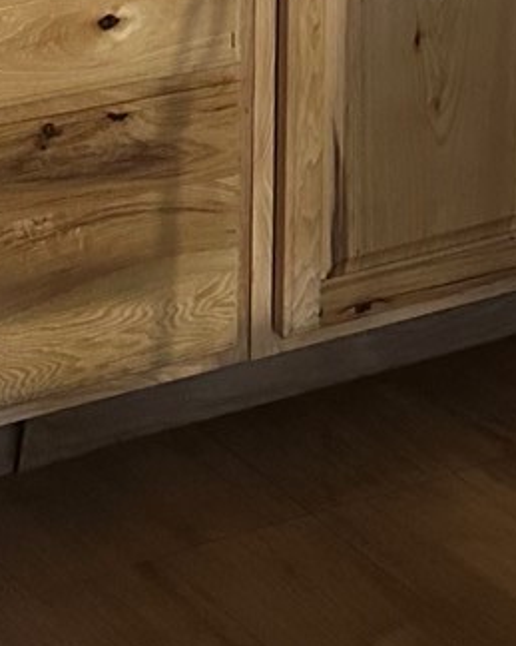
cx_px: -14
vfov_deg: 12.4
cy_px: -604
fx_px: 2655
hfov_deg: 11.0
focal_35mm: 139
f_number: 1.78
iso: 800
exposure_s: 1/40
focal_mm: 6.86
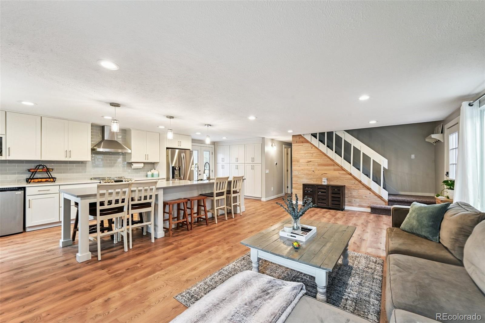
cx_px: 242
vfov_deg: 81.2
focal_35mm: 14
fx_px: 189
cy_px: 162
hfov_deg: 104.3
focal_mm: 14
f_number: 10
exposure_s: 1/6
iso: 400
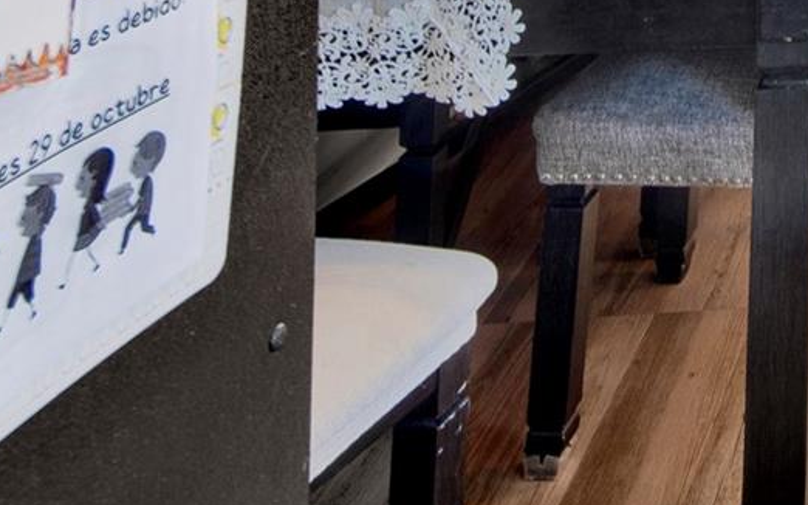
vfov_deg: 21.4
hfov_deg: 30.7
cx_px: 1099
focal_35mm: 48
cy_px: -301
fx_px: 1057
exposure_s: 1/13
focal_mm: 8
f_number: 8
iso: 100
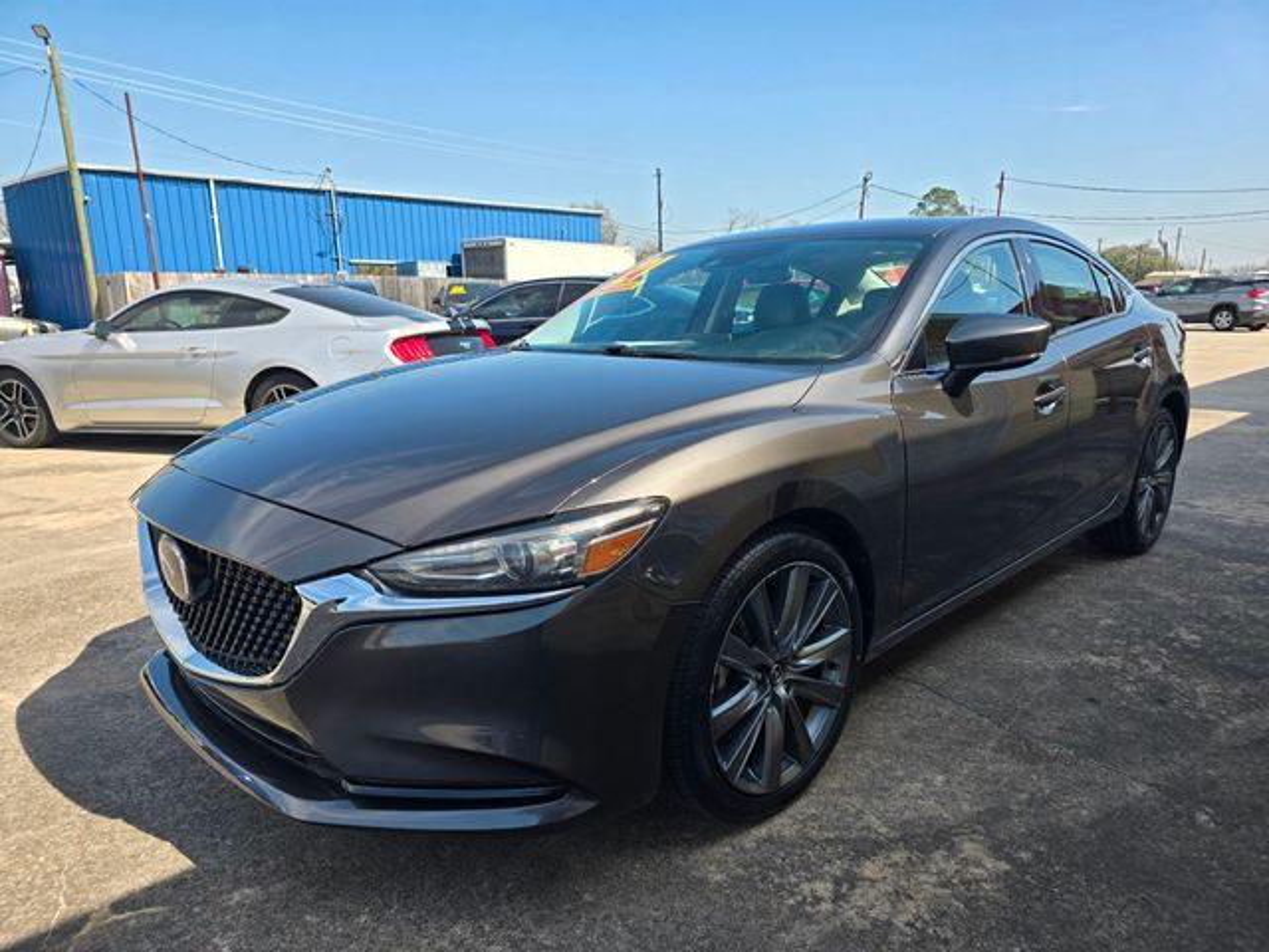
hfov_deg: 73.9
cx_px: 634
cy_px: 476
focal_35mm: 23
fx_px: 843
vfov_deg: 58.9
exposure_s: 1/396
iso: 12
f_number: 1.7
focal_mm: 6.3
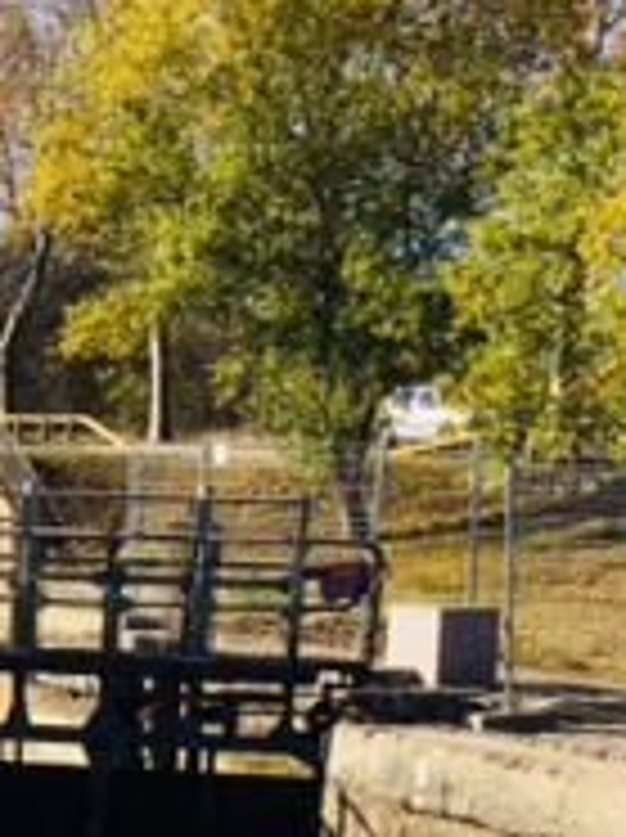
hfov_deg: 13.8
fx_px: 2417
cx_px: -324
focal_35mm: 100
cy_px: 774
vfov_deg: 19.3
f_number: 2.2
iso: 32
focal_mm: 4.15
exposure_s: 1/2564
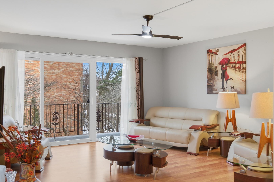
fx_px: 274
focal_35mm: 36
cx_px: 137
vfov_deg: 36.9
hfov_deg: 53.1
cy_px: 91
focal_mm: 24
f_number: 7.1
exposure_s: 1/600
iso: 800
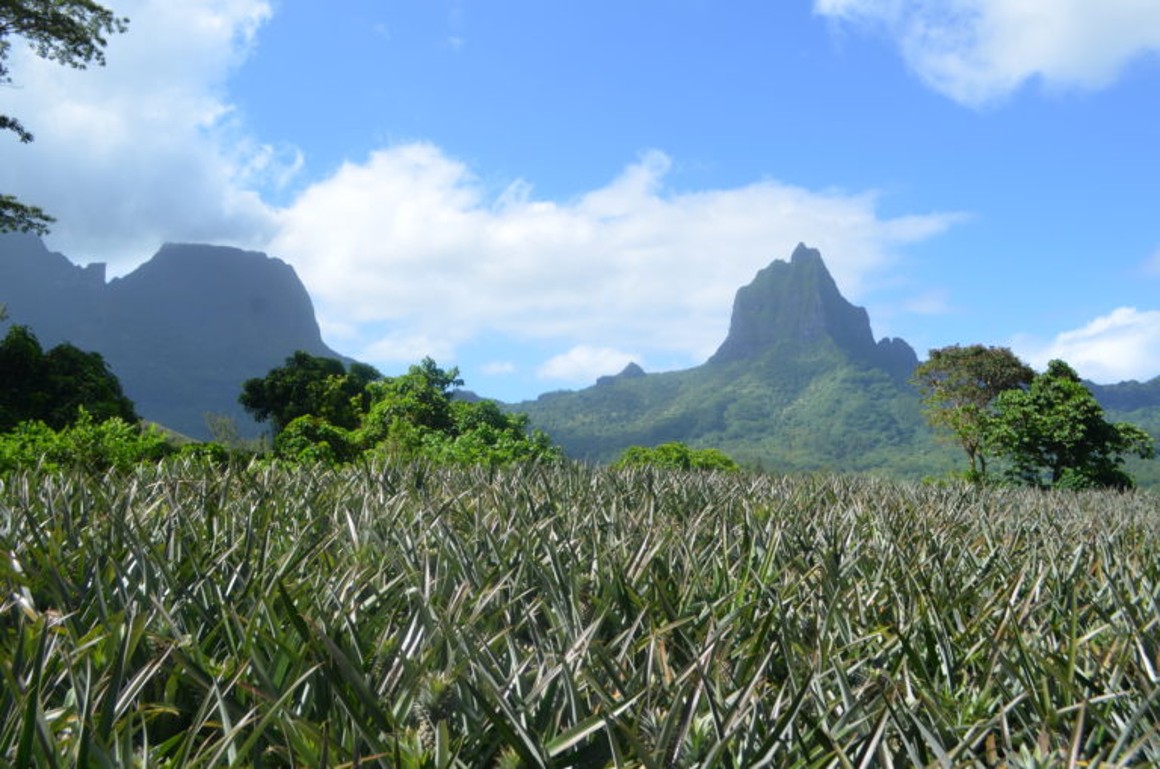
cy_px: 384
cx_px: 580
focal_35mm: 30
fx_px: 965
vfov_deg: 43.4
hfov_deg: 62.0
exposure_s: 1/250
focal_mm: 20
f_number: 8
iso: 100
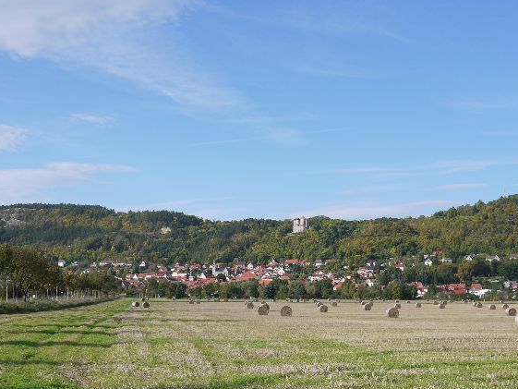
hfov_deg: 33.7
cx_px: 306
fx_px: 853
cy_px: 225
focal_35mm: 57
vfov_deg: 25.6
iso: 100
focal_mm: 20
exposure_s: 1/800
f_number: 4.5
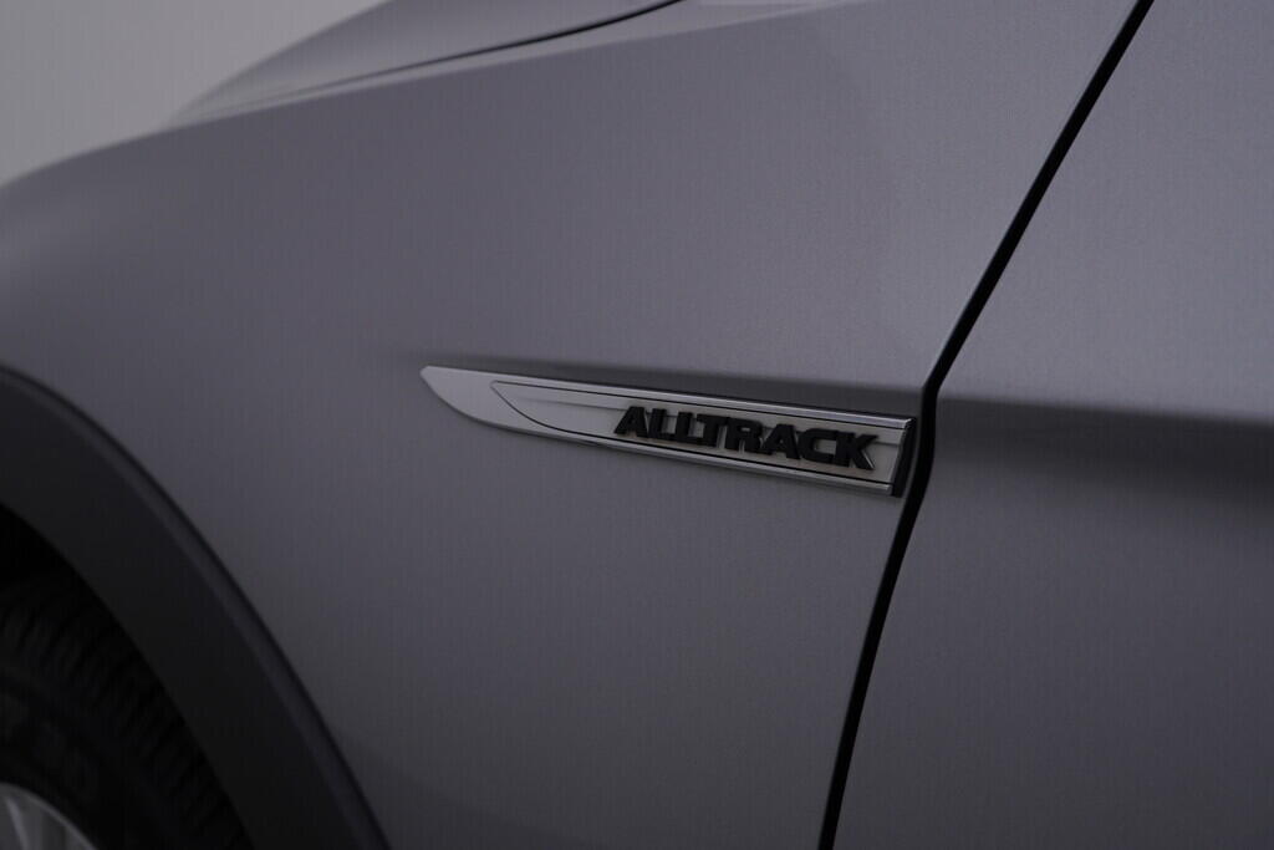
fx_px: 1274
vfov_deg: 36.9
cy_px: 425
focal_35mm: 36
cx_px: 637
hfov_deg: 53.1
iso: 125
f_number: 5.6
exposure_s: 1/160
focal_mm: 24
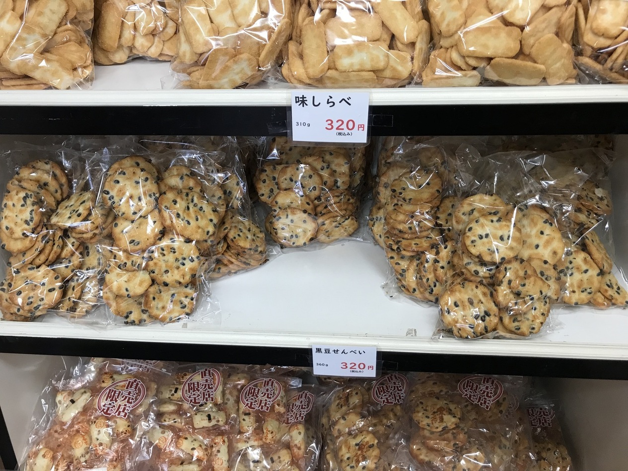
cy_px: 236
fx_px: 508
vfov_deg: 49.7
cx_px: 314
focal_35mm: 28
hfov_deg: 63.5
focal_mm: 3.99
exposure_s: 1/33
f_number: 1.8
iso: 25
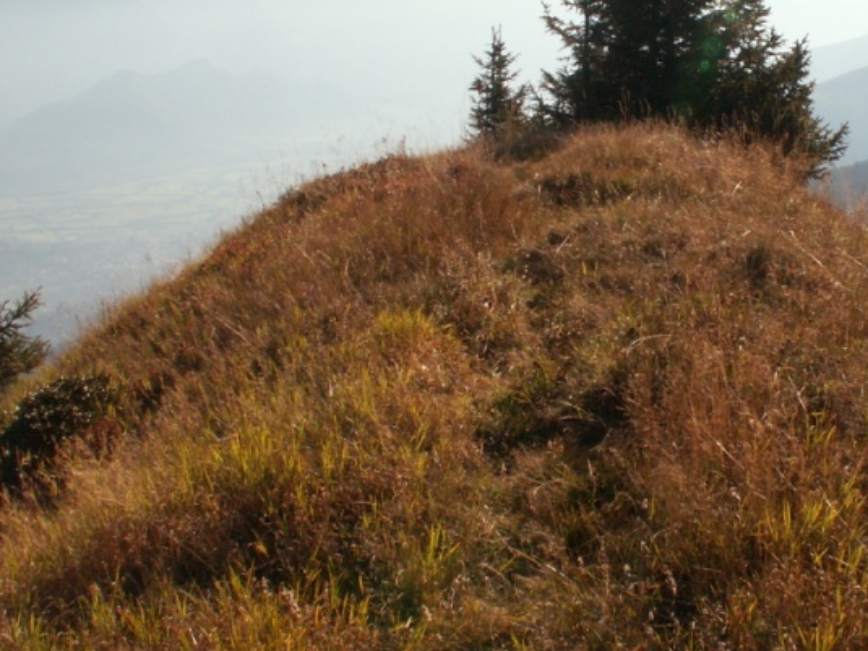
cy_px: 198
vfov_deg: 21.8
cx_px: 654
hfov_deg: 28.5
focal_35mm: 67
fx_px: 1680
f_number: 8
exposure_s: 1/160
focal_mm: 5.86
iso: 50
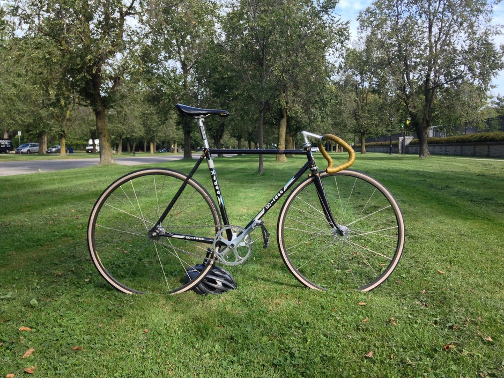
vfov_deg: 42.9
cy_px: 189
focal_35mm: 33
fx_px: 480
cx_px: 252
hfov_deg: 55.4
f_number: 2.4
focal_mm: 4.12
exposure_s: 1/319
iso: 50
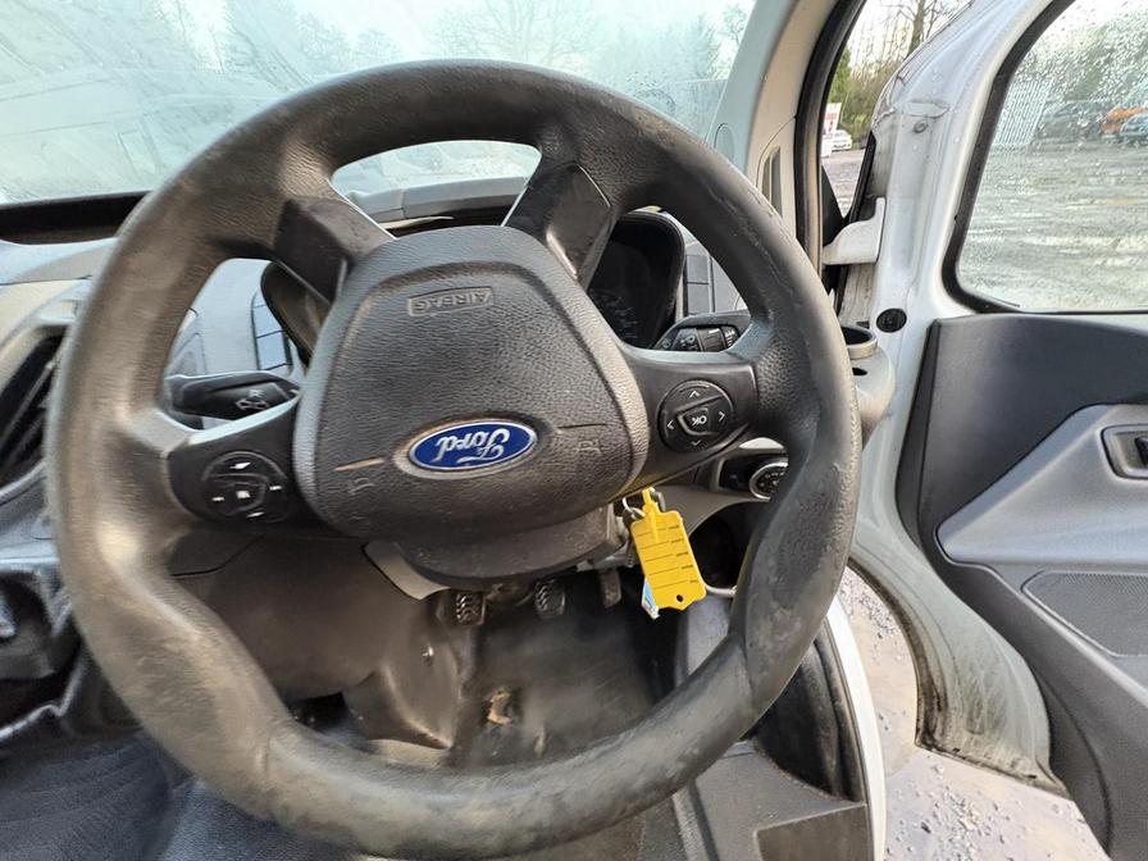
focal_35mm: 14
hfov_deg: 102.1
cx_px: 574
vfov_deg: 85.7
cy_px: 430
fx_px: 464
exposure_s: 1/60
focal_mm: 2.22
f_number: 2.2
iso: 640
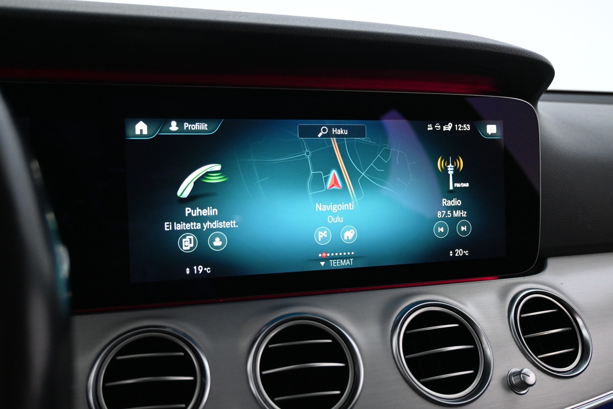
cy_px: 204
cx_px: 306
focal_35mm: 34
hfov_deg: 56.1
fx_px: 575
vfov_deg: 39.1
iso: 2800
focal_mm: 22.5
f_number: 4
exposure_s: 1/40
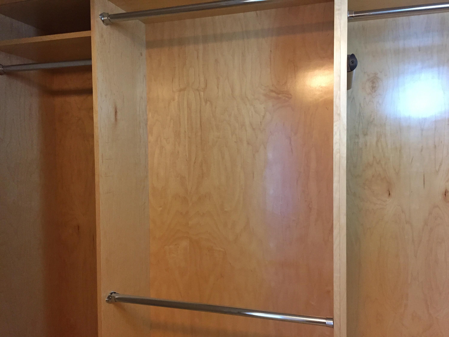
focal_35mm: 29
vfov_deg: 48.2
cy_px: 168
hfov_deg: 61.7
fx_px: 376
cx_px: 224
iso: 200
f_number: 2.2
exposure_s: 1/30
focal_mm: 4.15
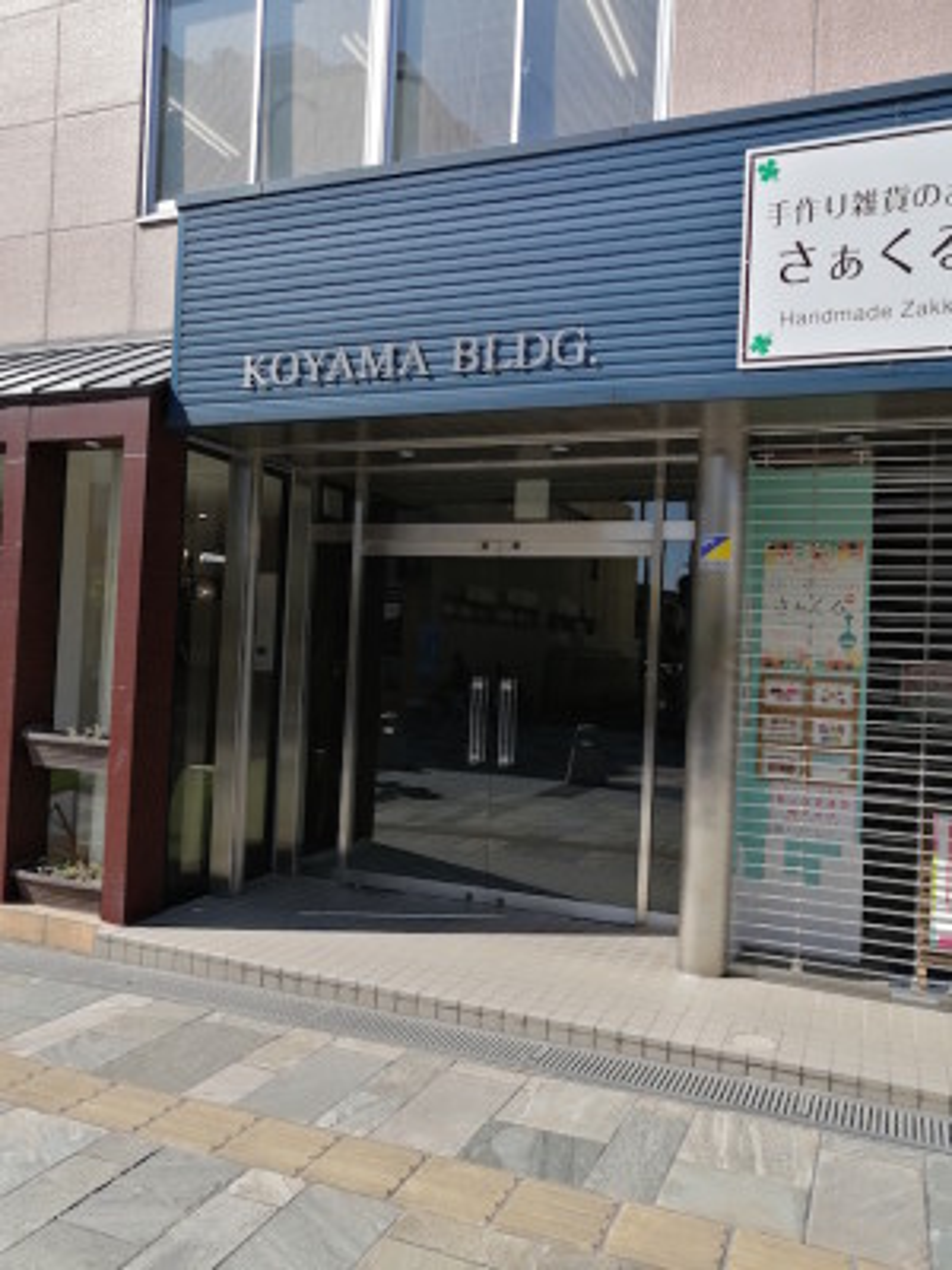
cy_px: 635
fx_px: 990
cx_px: 476
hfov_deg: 51.4
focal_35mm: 27
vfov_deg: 65.3
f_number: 1.8
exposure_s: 1/1248
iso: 50
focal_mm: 3.62
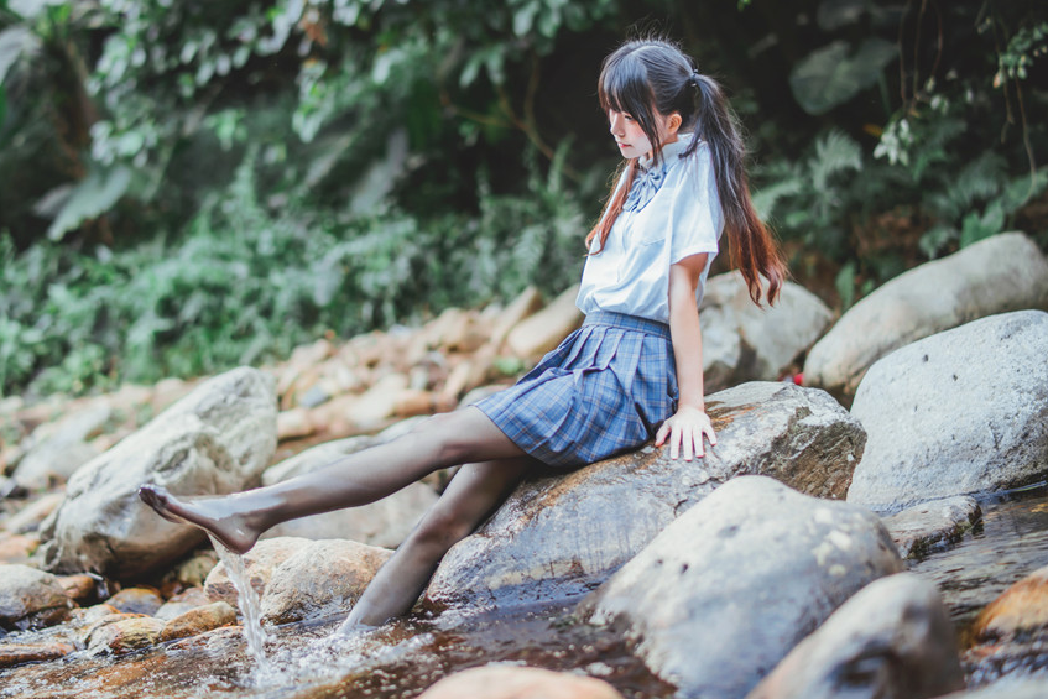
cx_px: 452
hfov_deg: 33.9
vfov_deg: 23.0
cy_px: 302
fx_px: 1718
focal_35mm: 59
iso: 160
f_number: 1.4
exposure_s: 1/160
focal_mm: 50
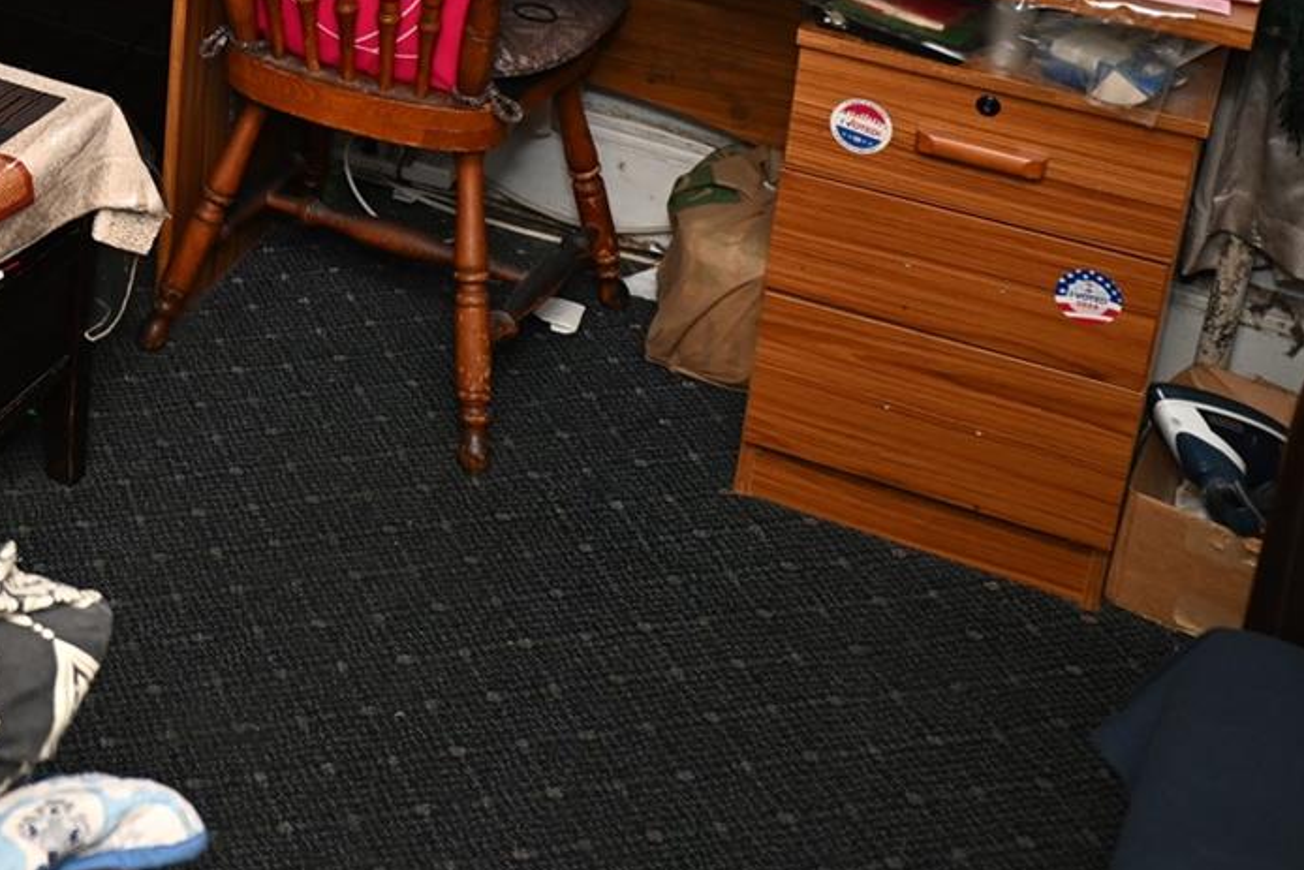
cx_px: -192
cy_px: -211
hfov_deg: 29.9
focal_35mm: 59
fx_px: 2137
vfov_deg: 21.2
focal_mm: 20
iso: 400
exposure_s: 1/200
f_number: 2.8
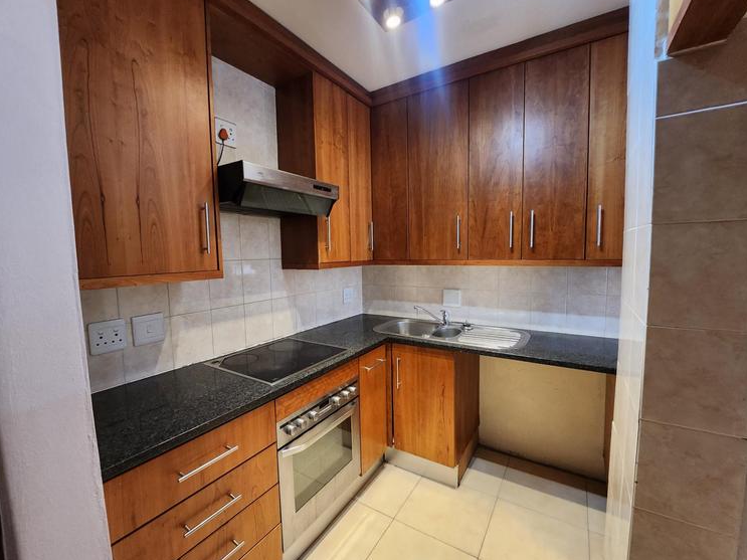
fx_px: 302
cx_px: 365
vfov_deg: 85.6
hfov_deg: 102.1
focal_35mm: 14
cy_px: 286
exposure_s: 1/50
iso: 400
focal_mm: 1.7
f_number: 2.2
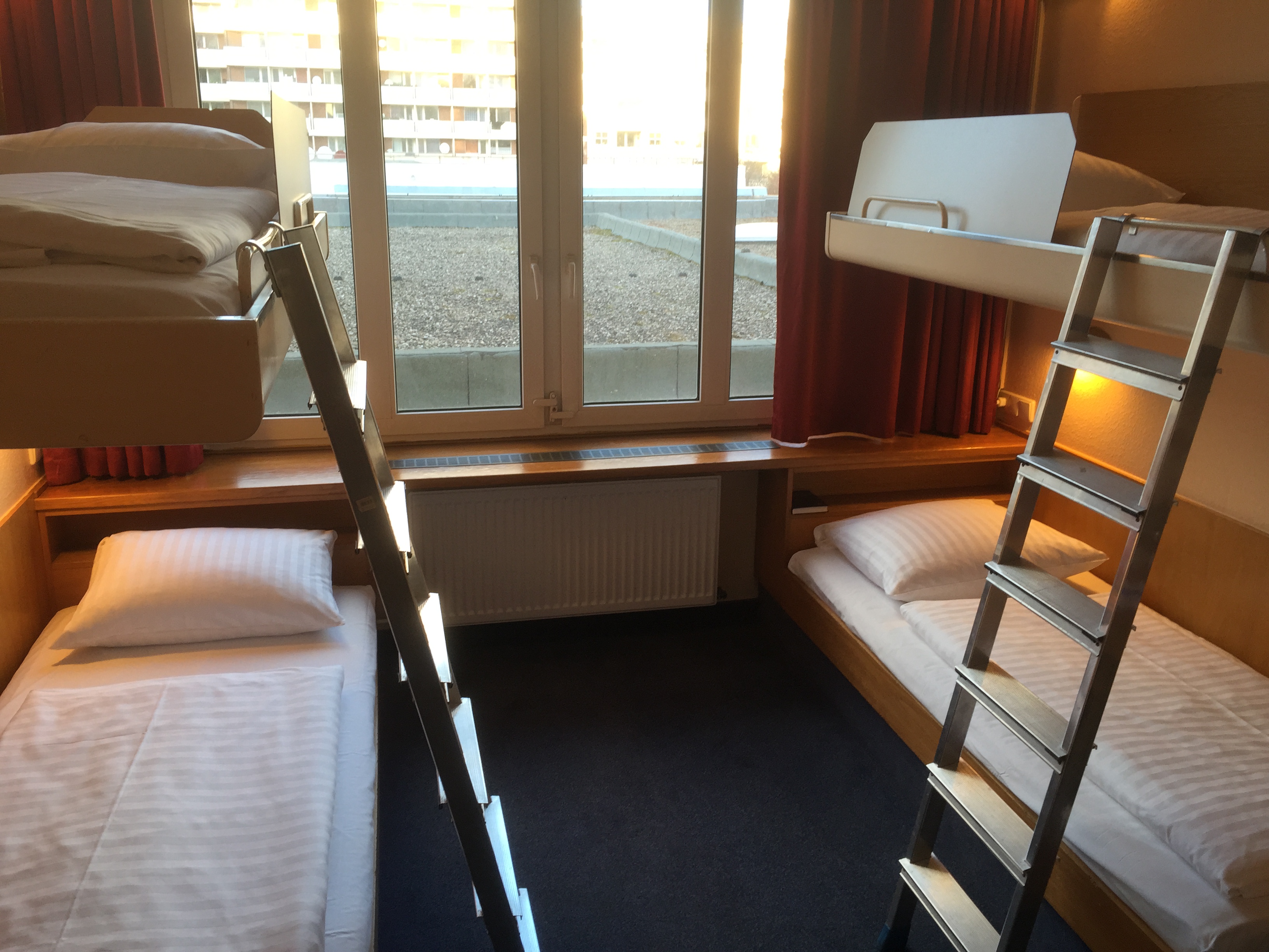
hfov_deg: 61.7
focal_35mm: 29
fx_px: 1063
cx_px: 634
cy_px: 476
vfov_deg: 48.2
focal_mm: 4.15
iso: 40
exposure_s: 1/50
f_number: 2.2
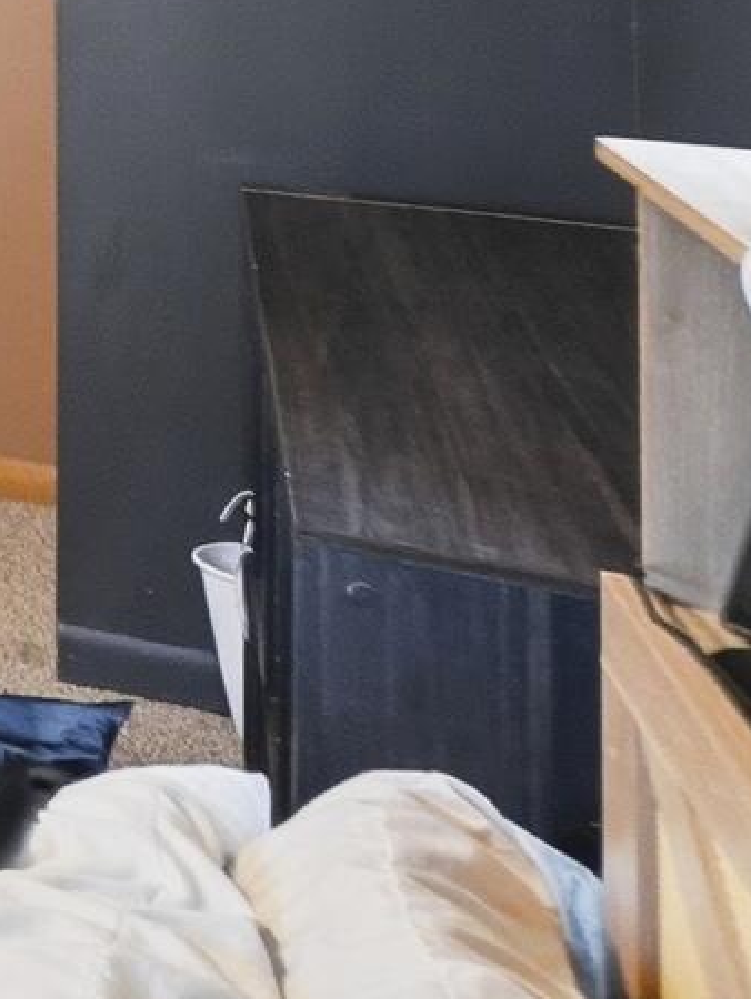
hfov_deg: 12.6
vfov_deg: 26.2
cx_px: -1344
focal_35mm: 64
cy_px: -262
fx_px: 1850
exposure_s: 1/40
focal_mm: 10
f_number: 4.5
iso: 100
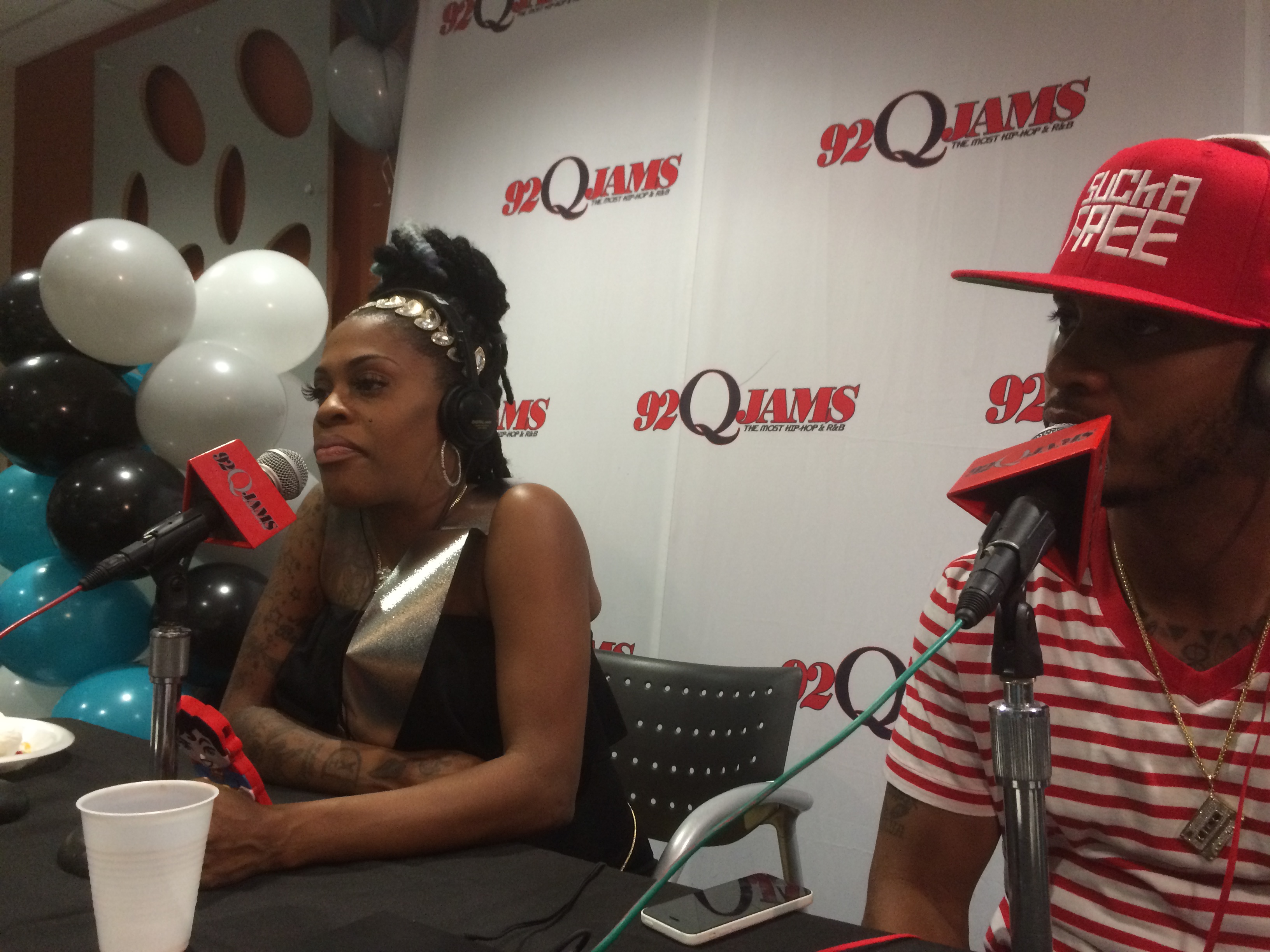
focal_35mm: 29
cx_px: 635
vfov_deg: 48.2
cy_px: 476
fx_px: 1064
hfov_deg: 61.7
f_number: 2.2
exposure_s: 1/30
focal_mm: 4.15
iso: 250
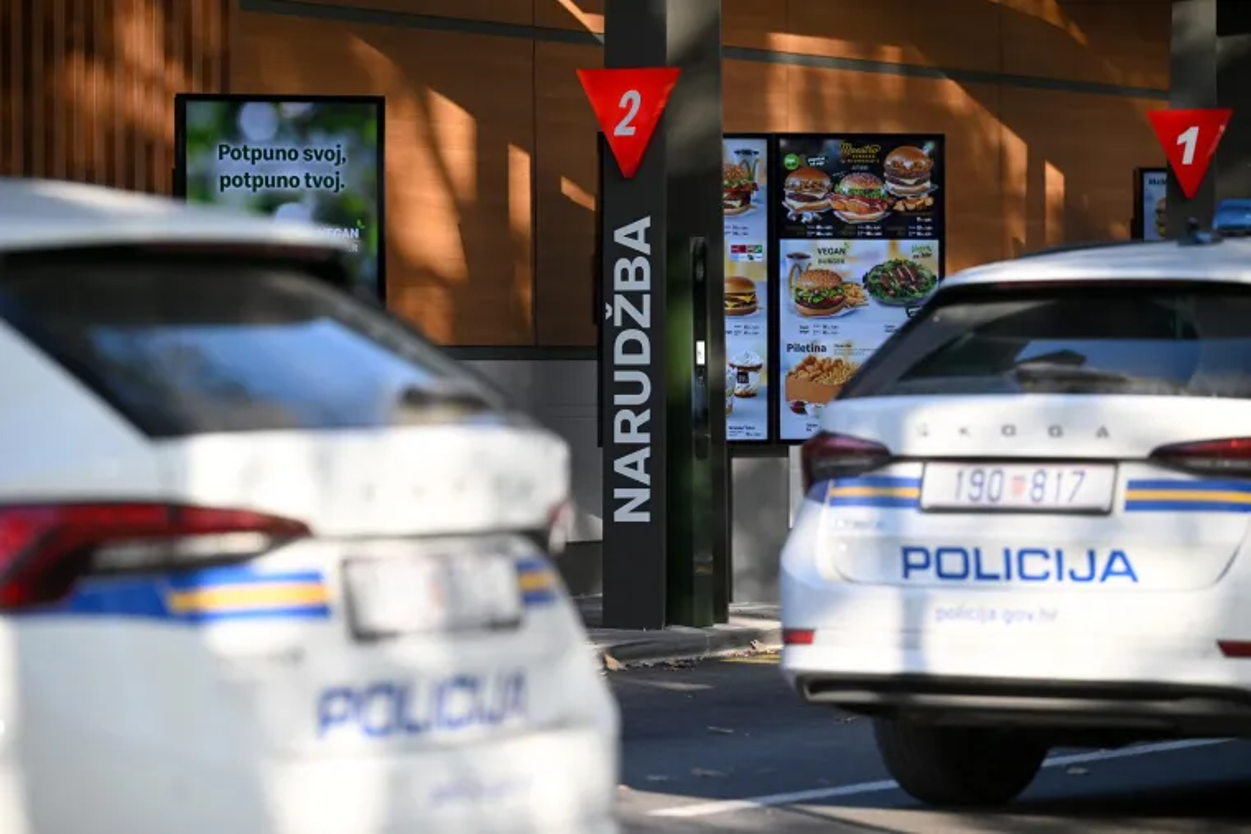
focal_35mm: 175
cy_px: 417
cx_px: 626
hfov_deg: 11.7
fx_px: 6082
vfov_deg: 7.8
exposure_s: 1/500
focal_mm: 175
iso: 200
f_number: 4
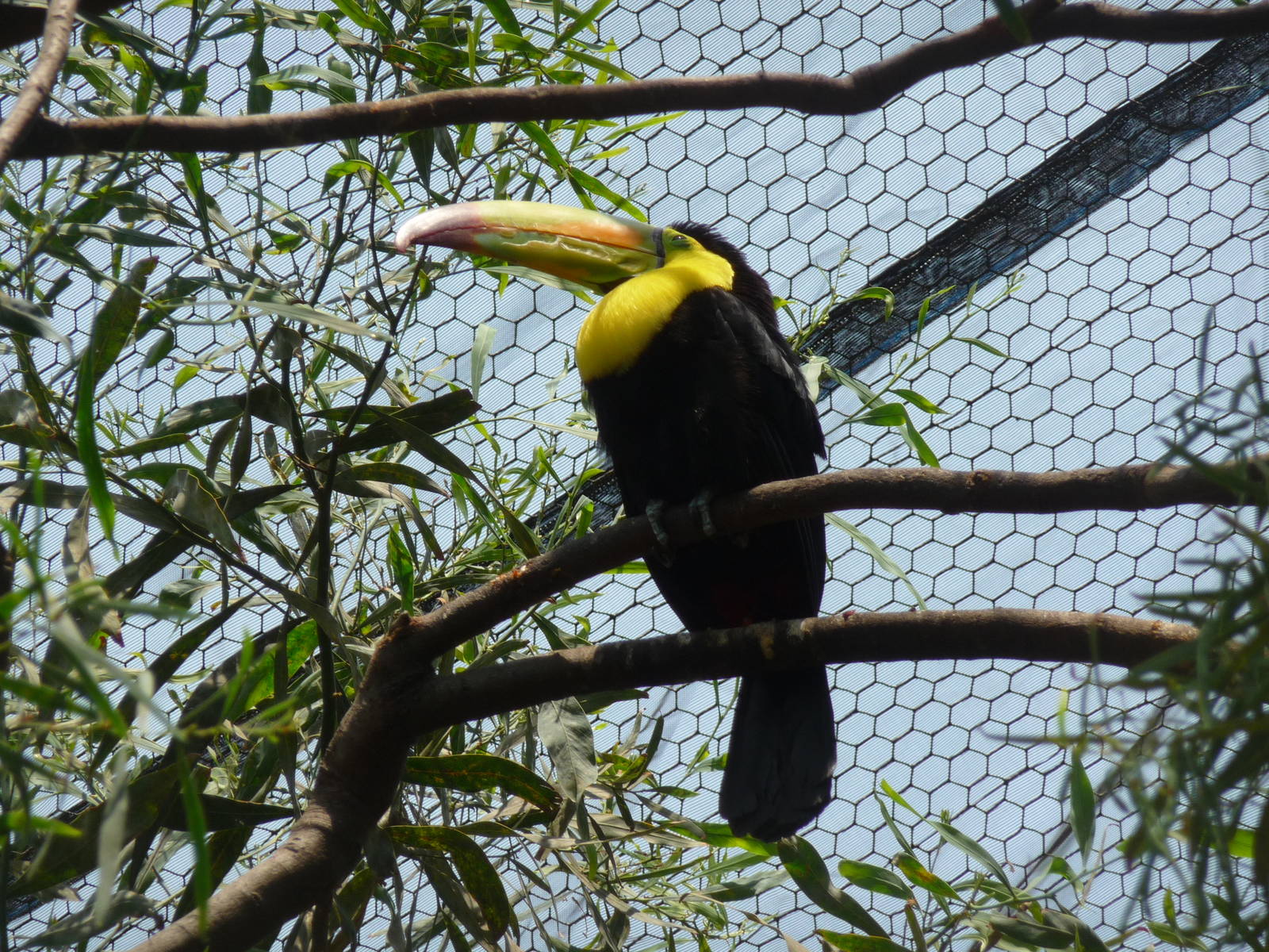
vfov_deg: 6.5
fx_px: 8358
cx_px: 634
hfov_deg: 8.7
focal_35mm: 228
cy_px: 476
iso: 100
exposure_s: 1/160
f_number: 4.9
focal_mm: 39.2
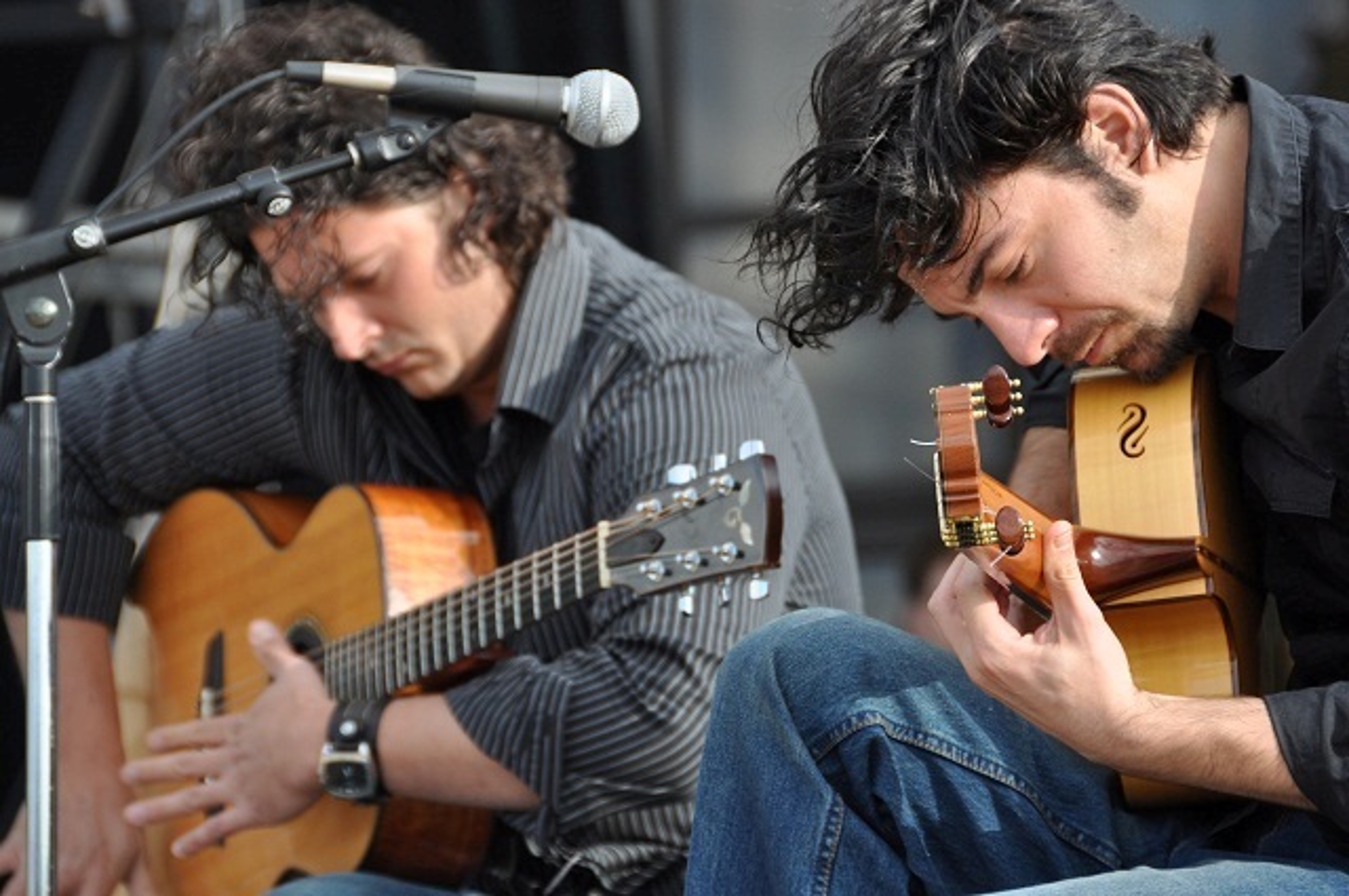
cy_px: 448
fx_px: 9543
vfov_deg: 5.4
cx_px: 674
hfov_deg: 8.1
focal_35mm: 255
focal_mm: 170
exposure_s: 1/400
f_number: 5.6
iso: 400
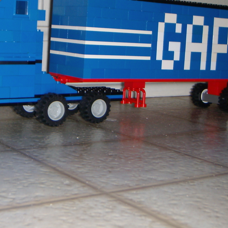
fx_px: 537
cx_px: 57
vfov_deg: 23.7
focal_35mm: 72
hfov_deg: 23.7
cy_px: 50
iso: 64
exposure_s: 1/60.2
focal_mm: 6.4
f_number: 3.5
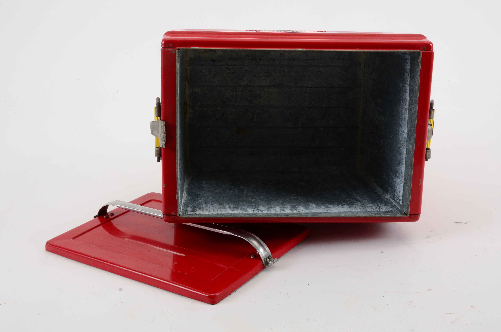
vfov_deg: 28.0
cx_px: 250
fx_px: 667
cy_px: 166
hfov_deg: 41.2
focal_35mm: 48
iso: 400
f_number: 16
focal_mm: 32
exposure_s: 1/160
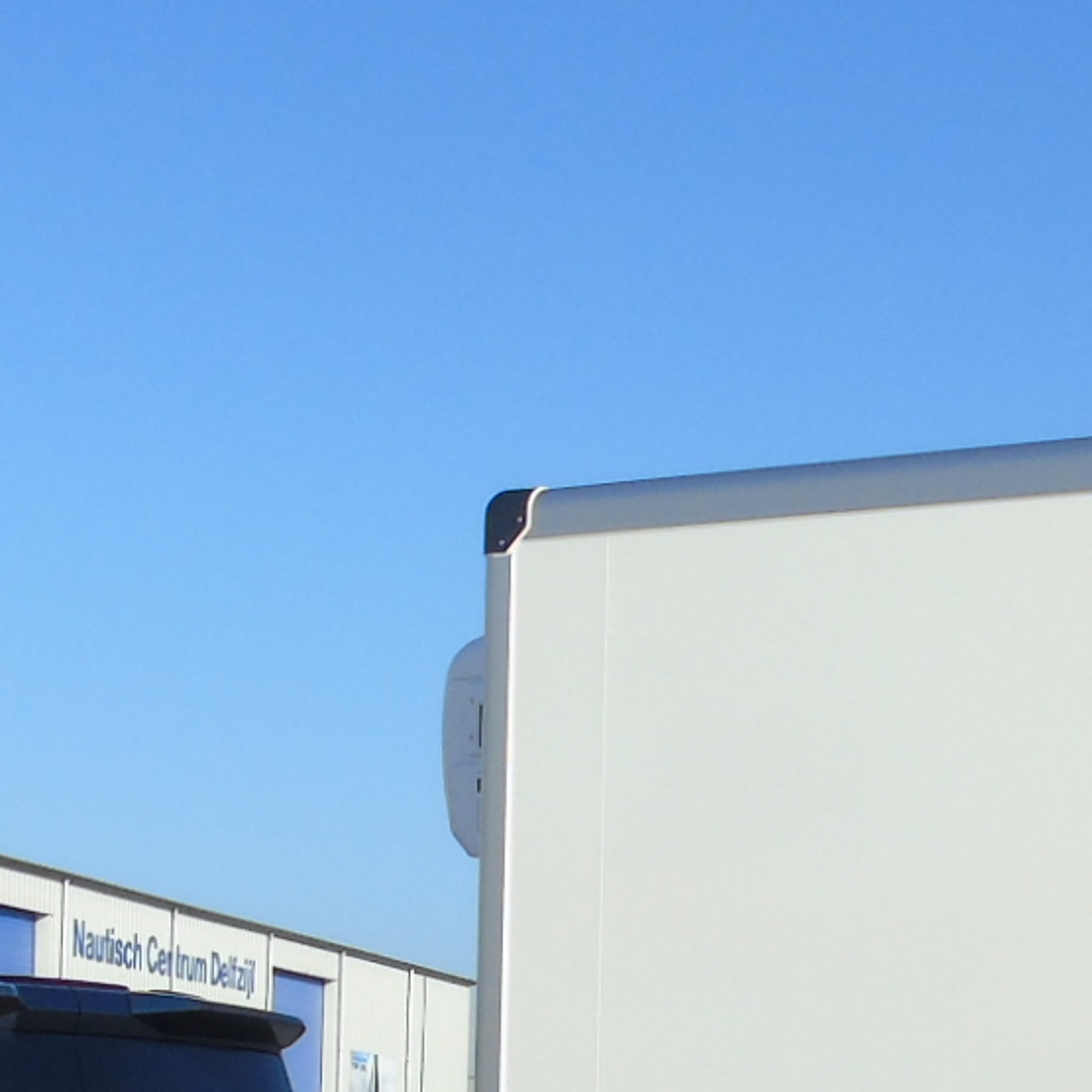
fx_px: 3676
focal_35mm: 103
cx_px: 762
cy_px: 1324
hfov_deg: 16.8
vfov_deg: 16.2
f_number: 3.4
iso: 80
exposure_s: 1/1000
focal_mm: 4.4
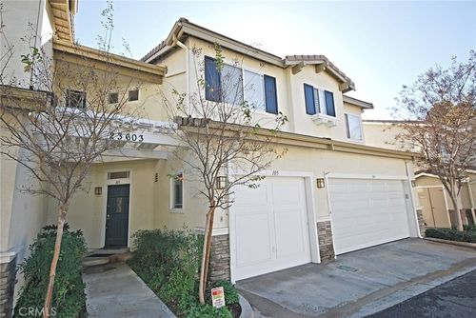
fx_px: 258
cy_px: 159
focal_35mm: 20
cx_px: 238
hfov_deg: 85.4
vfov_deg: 63.3
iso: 100
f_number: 5.6
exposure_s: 1/125
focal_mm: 13
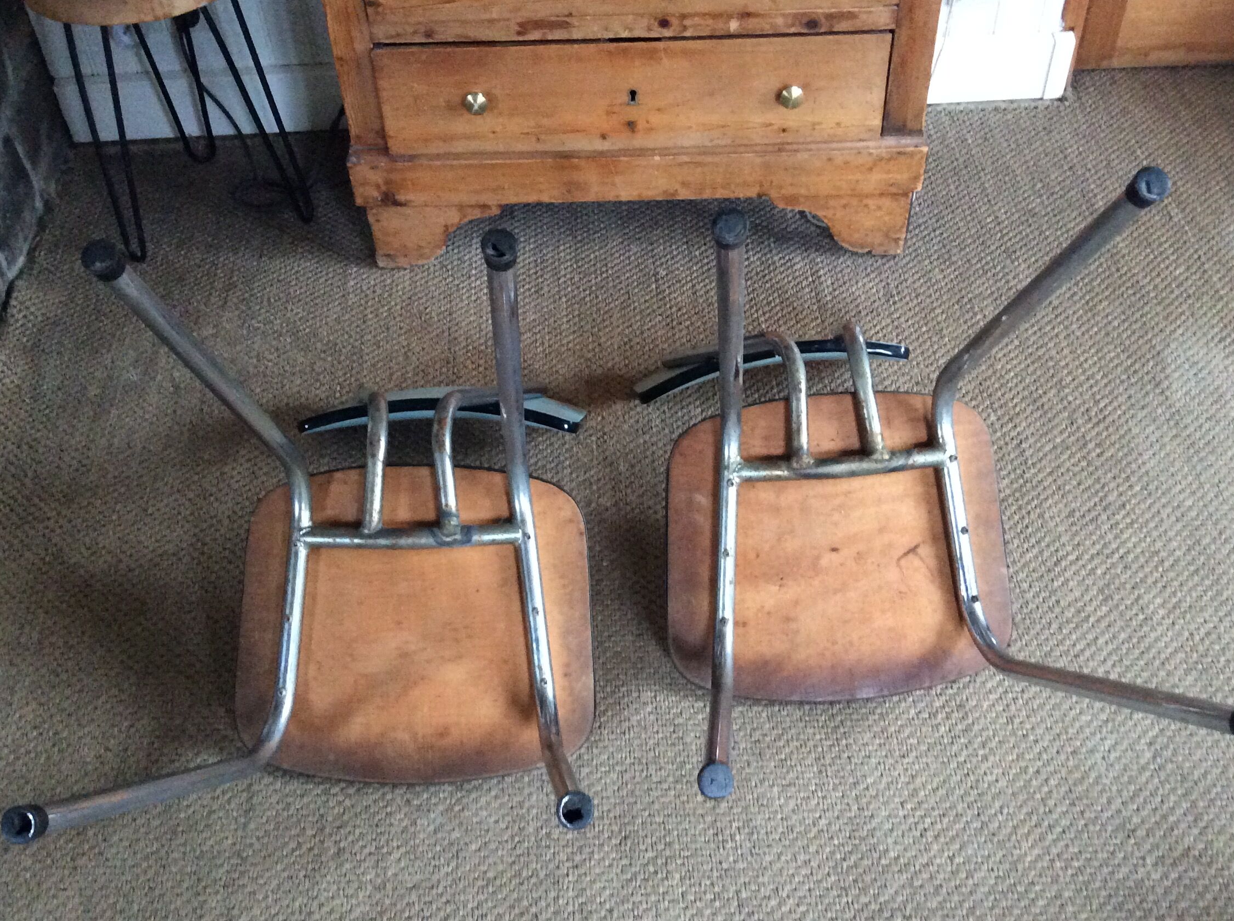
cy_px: 522
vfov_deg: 38.5
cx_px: 624
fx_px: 1317
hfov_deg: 50.2
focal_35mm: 37
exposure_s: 1/17
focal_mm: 3.3
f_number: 2.4
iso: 320
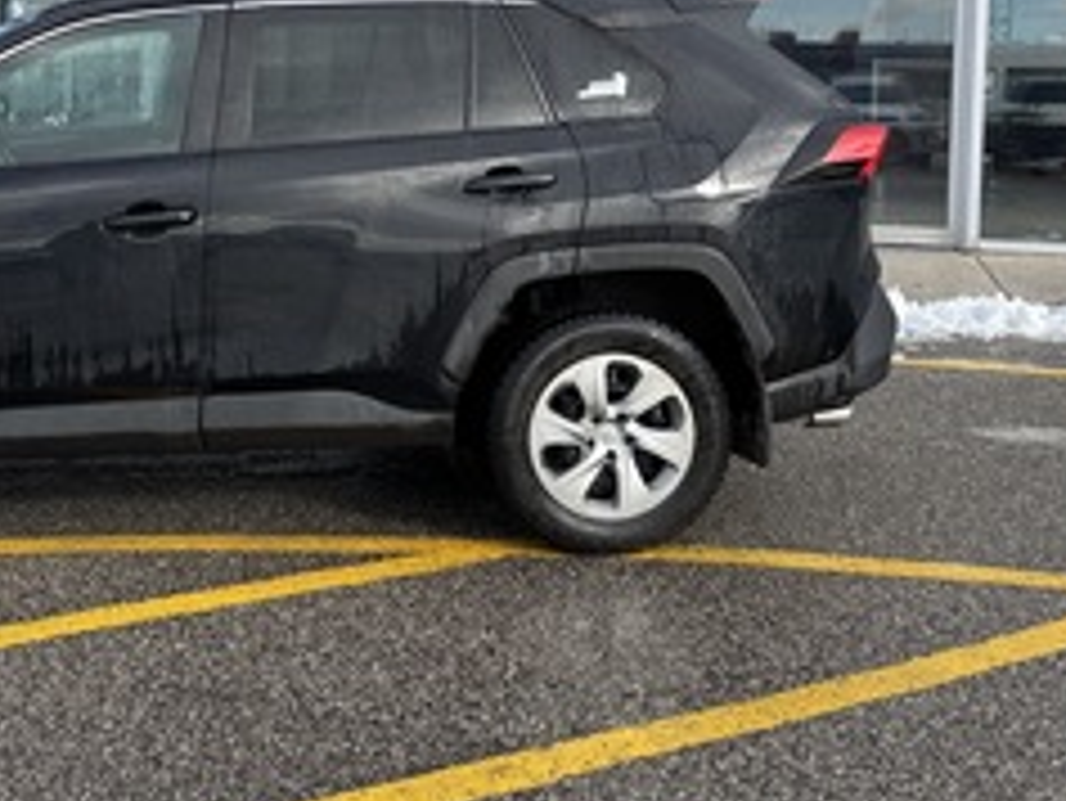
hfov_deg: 38.7
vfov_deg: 30.8
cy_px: 160
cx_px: 135
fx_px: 1417
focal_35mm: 46
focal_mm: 5.96
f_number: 1.6
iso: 50
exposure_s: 1/1783
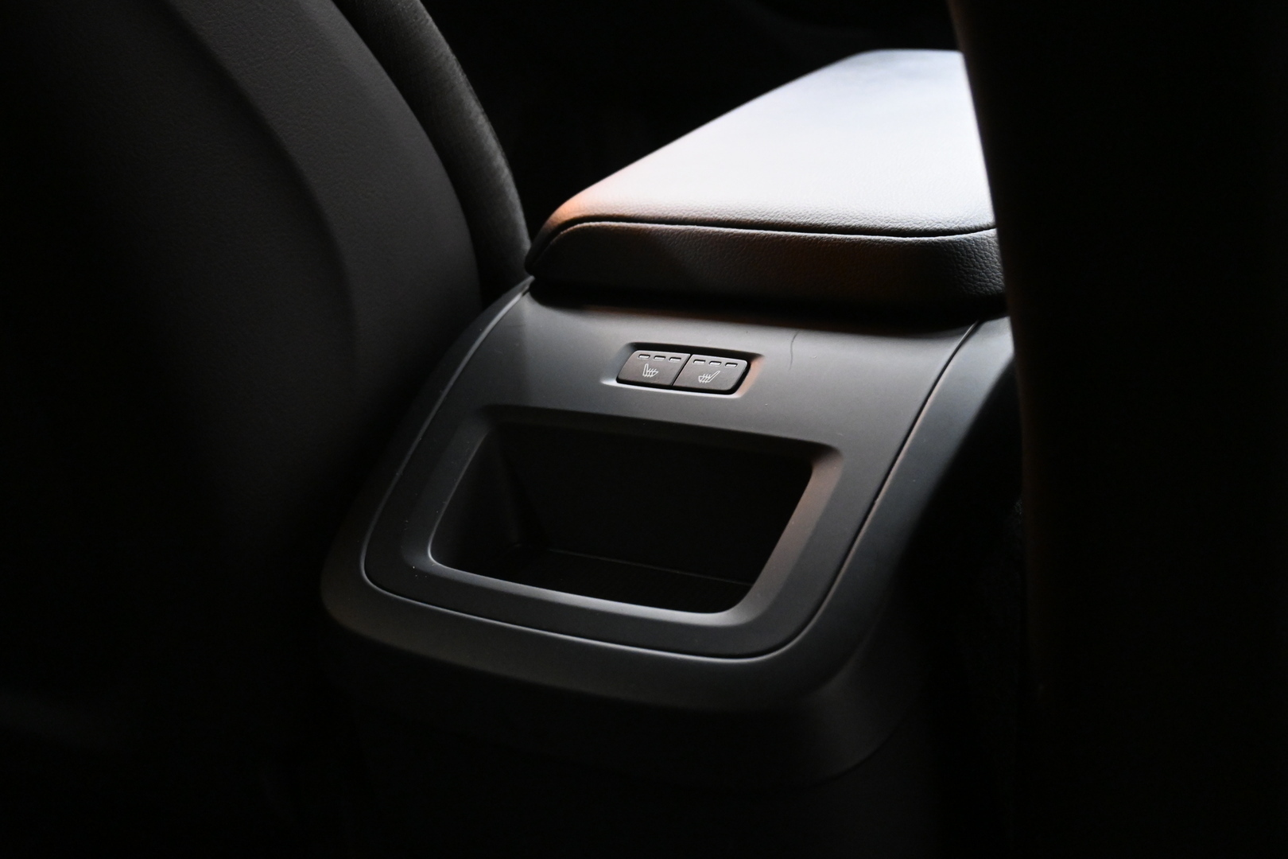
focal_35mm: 46
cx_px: 644
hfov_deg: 43.0
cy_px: 430
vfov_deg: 29.4
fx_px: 1637
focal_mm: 30.5
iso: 4000
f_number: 4.8
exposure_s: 1/30
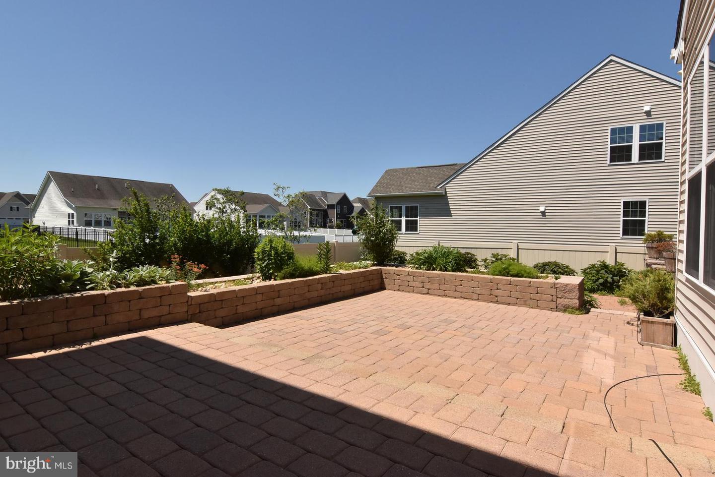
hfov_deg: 90.0
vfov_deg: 67.5
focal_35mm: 18
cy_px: 238
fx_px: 358
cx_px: 358
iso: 800
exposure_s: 1/1000
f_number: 16
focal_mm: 12
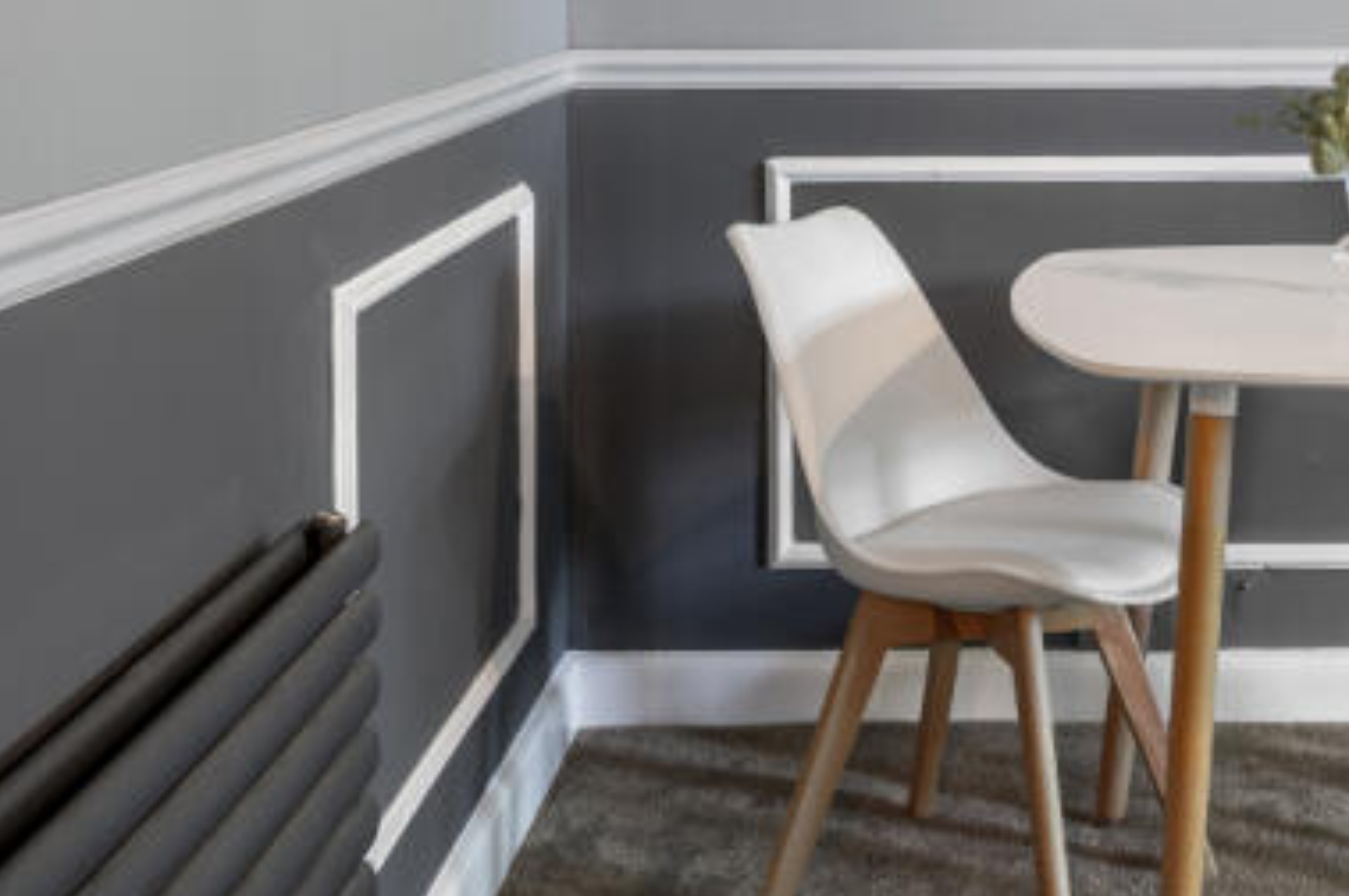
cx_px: 957
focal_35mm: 55
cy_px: -48
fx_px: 2072
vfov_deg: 23.2
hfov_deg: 35.5
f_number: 8
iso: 200
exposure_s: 2
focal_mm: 20.5
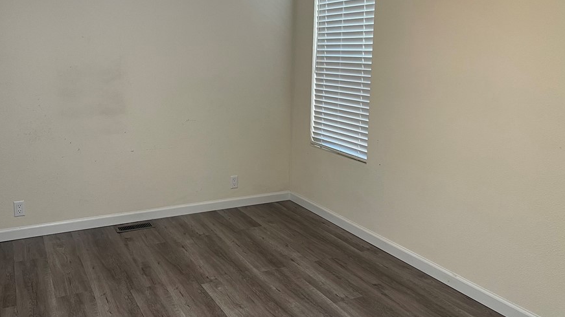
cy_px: 129
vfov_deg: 36.5
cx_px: 239
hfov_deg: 60.7
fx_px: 479
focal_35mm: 32
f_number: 1.6
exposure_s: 1/60
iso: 125
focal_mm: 5.1
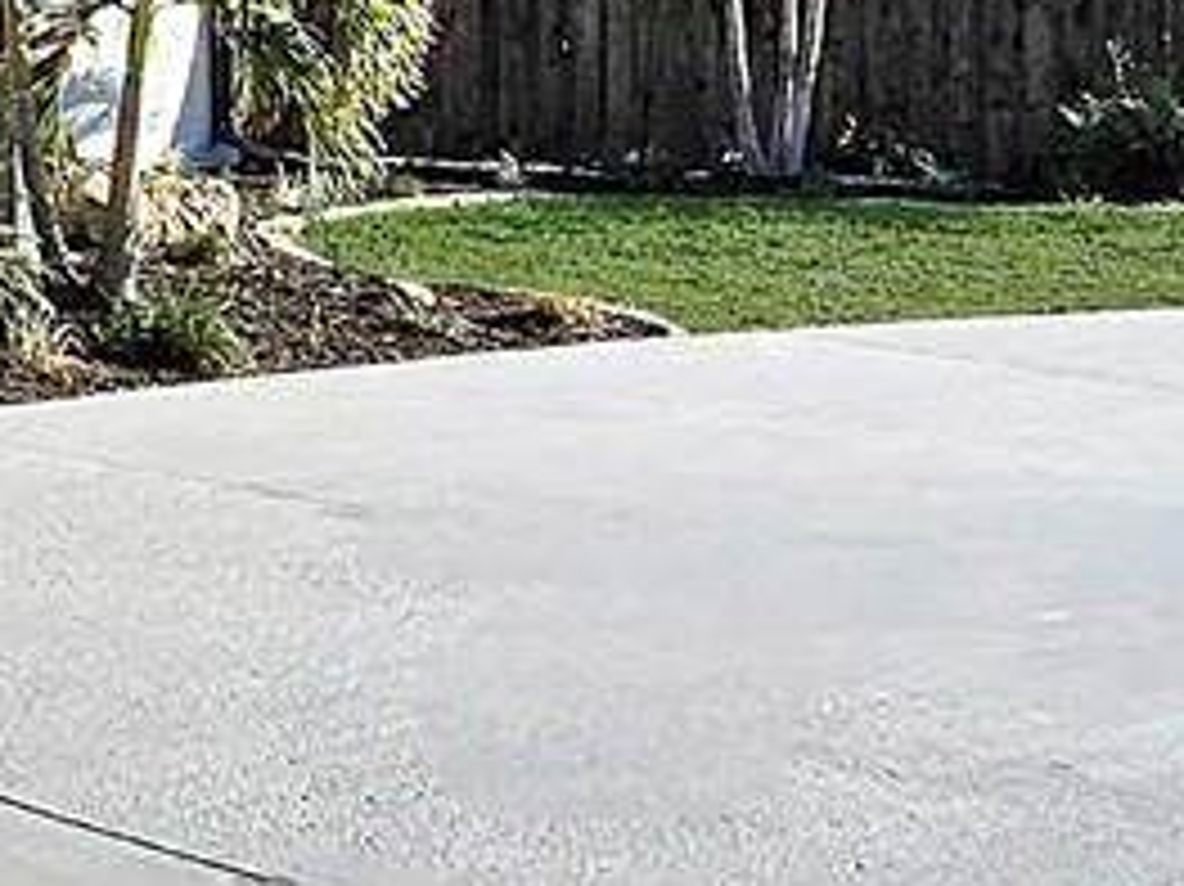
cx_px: -720
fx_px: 2701
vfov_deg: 16.4
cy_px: -573
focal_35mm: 79
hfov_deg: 20.3
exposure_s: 1/5000
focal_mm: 2.2
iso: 50
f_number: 2.2
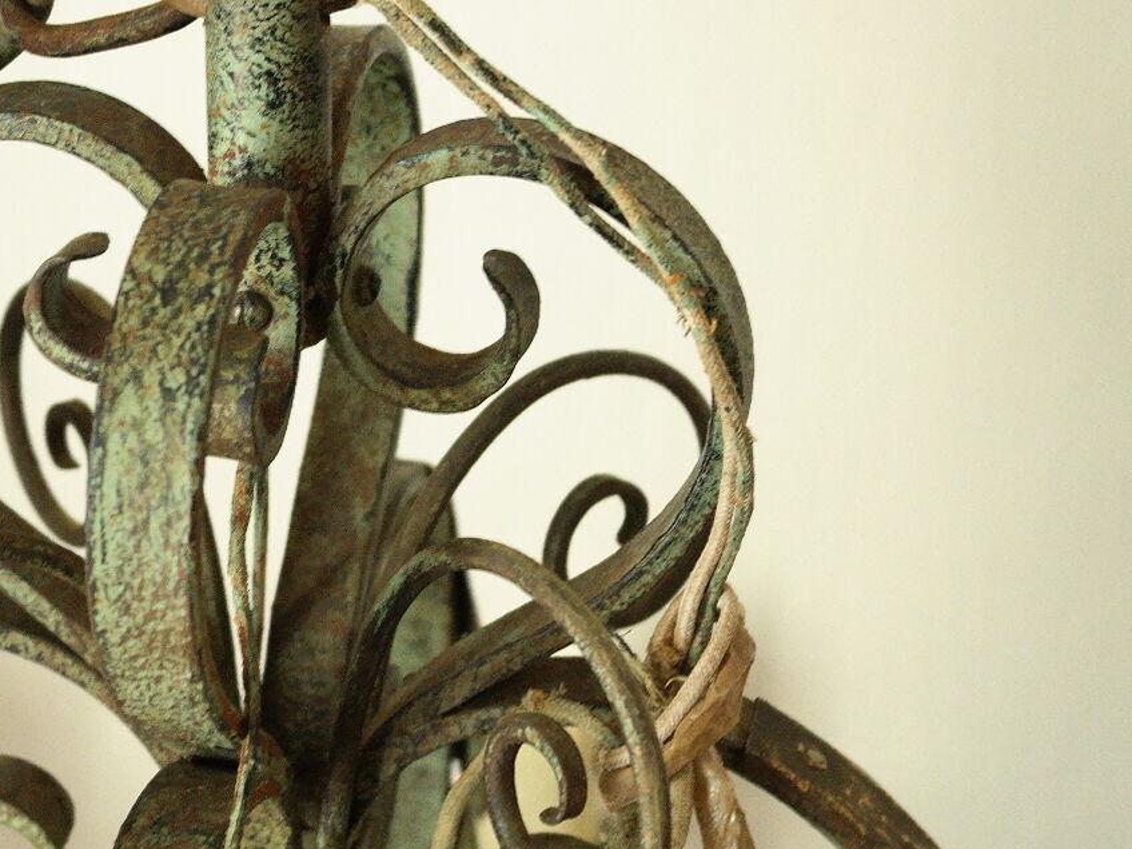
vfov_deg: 15.4
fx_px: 3139
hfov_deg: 20.2
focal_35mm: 96
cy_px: 406
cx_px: 182
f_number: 5.6
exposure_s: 1/40
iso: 800
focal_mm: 32
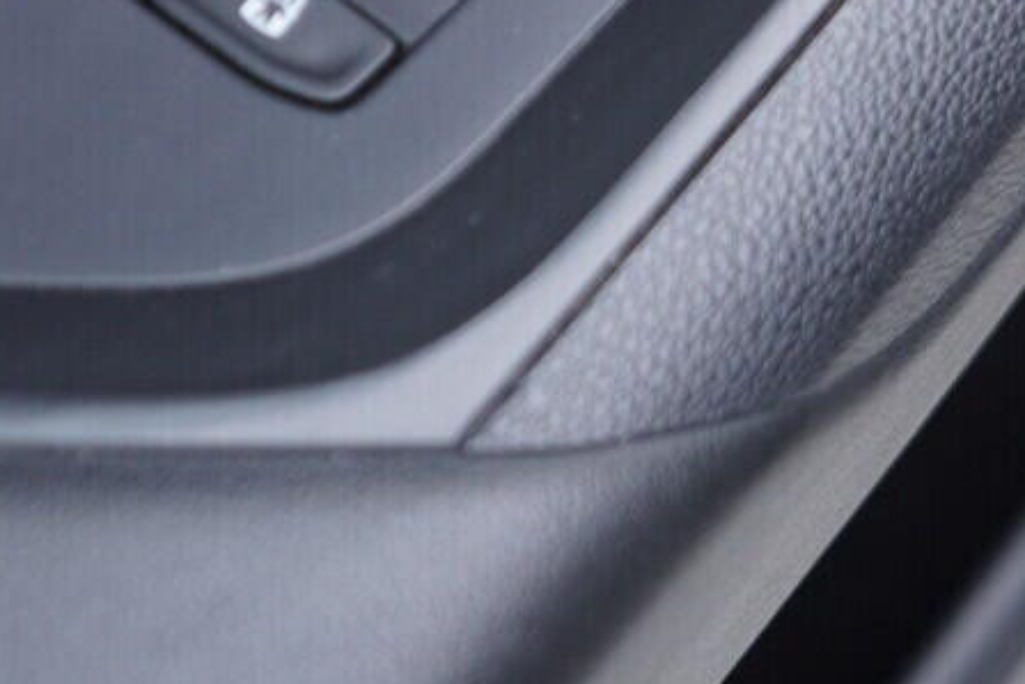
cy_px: -248
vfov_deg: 11.5
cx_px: 871
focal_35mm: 116
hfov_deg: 17.4
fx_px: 3303
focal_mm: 24
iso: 200
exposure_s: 1/40
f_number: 2.8
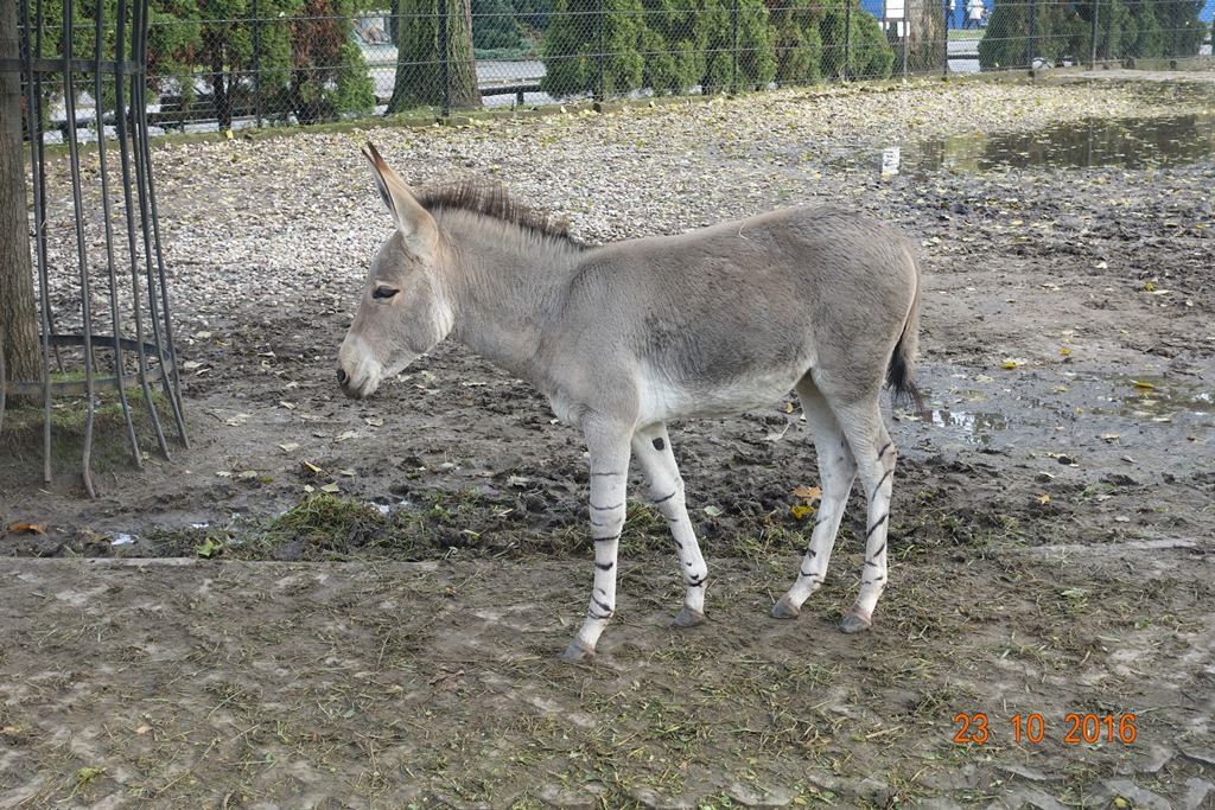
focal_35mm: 54
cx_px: 608
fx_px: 1823
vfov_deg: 25.1
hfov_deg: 36.9
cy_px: 405
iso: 125
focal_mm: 19.86
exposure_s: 1/80
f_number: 4
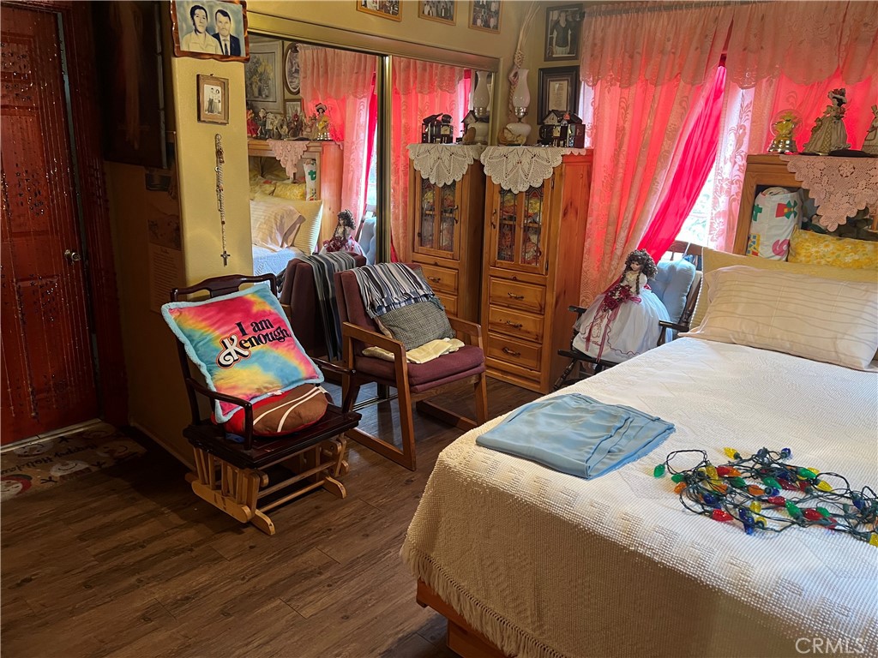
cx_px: 439
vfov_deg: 53.1
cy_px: 329
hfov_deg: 67.3
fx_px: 659
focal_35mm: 26
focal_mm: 5.7
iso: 320
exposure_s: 1/60
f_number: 1.5
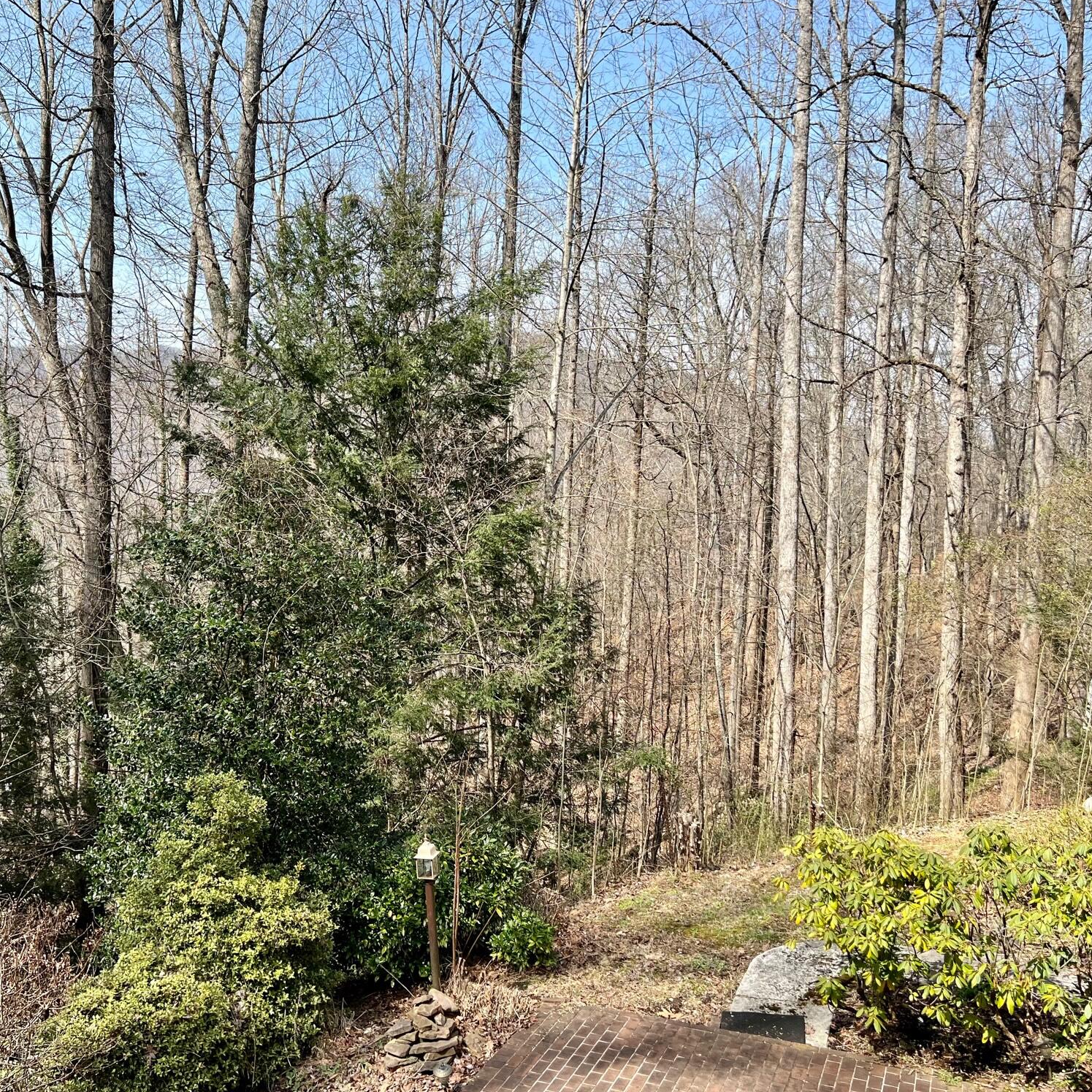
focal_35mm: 31
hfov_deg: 52.3
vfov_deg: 52.5
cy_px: 546
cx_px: 456
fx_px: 1106
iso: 50
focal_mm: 5.7
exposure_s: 1/1724
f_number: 1.5
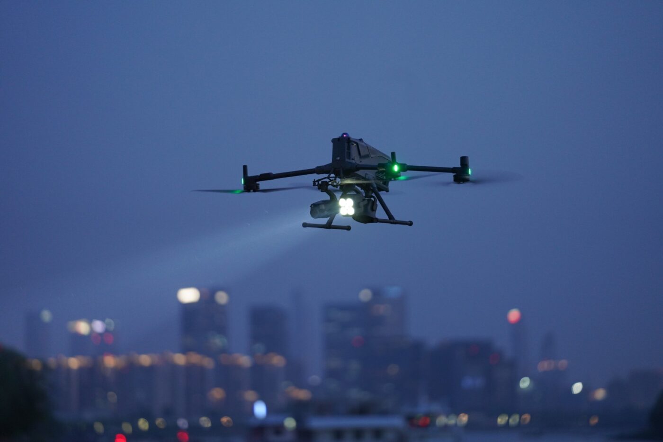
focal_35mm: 198
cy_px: 221
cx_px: 332
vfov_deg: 6.9
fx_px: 3646
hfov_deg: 10.4
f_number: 2.8
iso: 1250
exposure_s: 1/50
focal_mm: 198
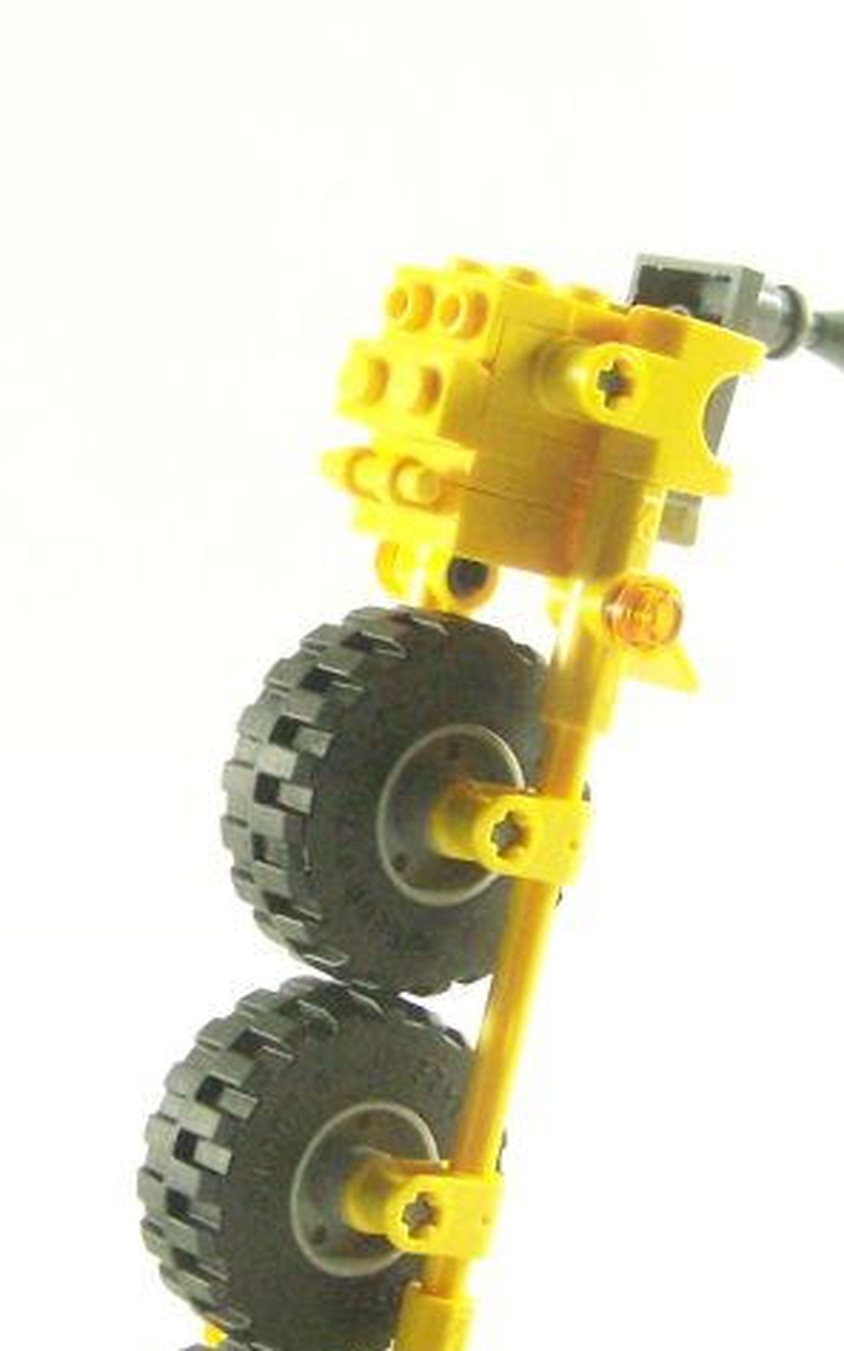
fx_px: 3204
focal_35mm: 87
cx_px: 413
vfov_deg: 23.8
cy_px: 750
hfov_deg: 15.0
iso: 400
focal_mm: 6.3
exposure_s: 1/60
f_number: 3.2
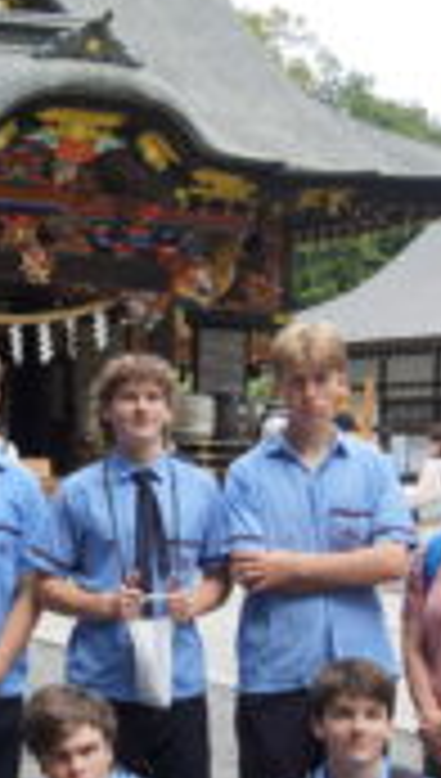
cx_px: -86
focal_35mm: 92
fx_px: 1902
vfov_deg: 23.0
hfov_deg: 12.9
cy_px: 522
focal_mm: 18
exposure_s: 1/200
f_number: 4
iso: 100
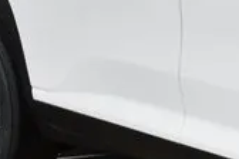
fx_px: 1334
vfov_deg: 6.8
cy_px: 37
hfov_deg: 9.4
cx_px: 509
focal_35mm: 201
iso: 100
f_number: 4.5
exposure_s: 1/2000
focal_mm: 22
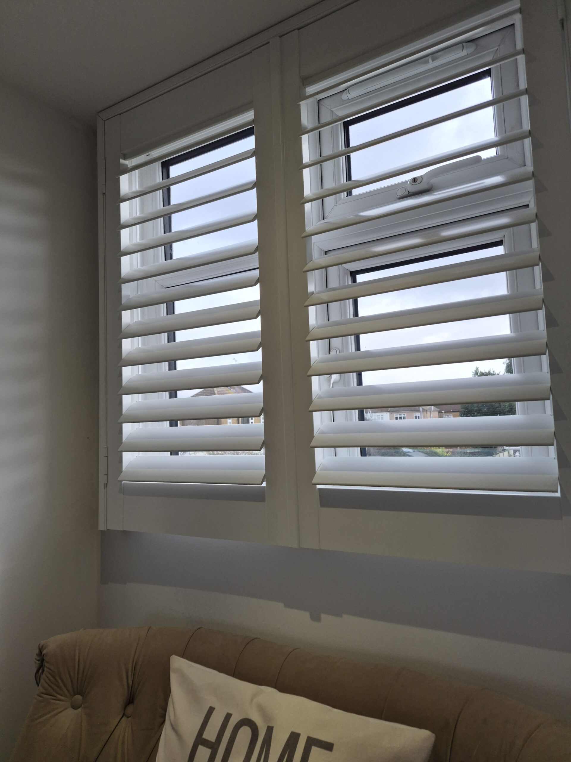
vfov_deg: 73.9
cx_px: 286
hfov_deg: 58.9
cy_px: 381
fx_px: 506
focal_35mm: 23
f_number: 1.8
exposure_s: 1/550
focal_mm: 5.4
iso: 80
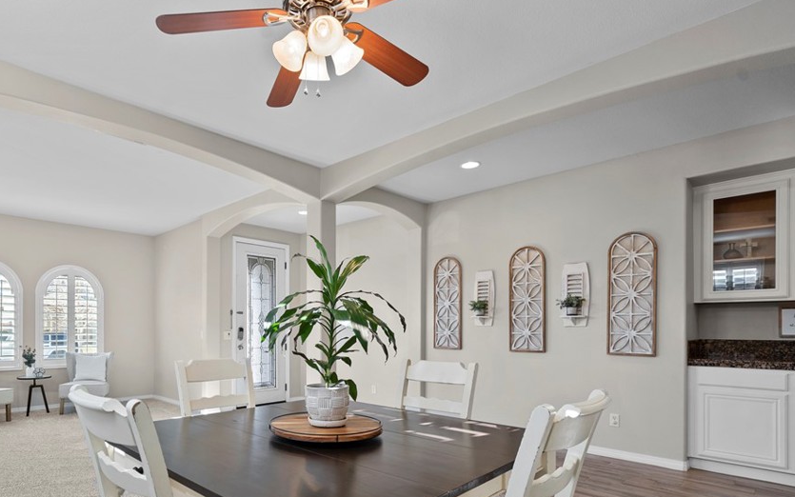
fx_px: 433
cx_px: 317
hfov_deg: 84.0
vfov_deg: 58.7
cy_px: 318
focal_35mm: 20
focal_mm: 16
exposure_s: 1/15
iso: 250
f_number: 6.3
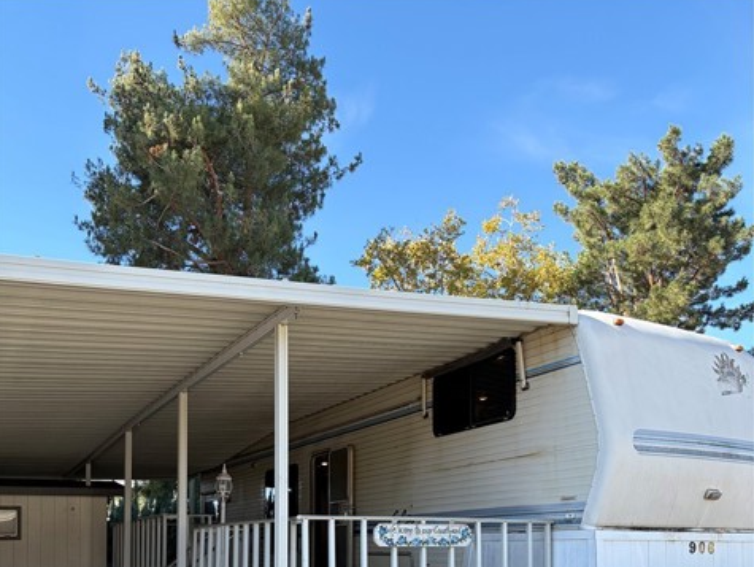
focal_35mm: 35
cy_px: 502
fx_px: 763
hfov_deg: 52.6
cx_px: 375
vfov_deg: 38.2
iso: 50
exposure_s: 1/920
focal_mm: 5.96
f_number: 1.6
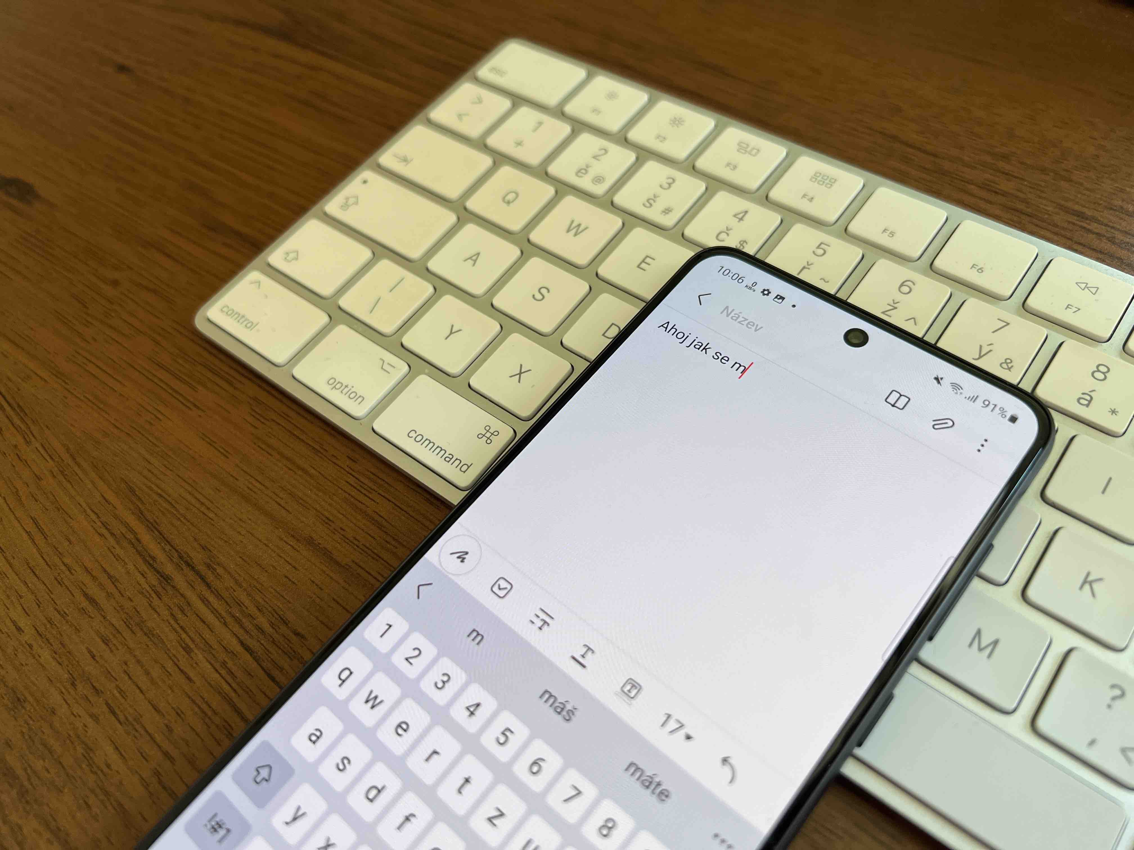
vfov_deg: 53.1
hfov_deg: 67.3
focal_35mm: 26
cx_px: 567
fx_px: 852
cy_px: 425
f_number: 1.5
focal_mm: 5.7
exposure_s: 1/120
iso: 125
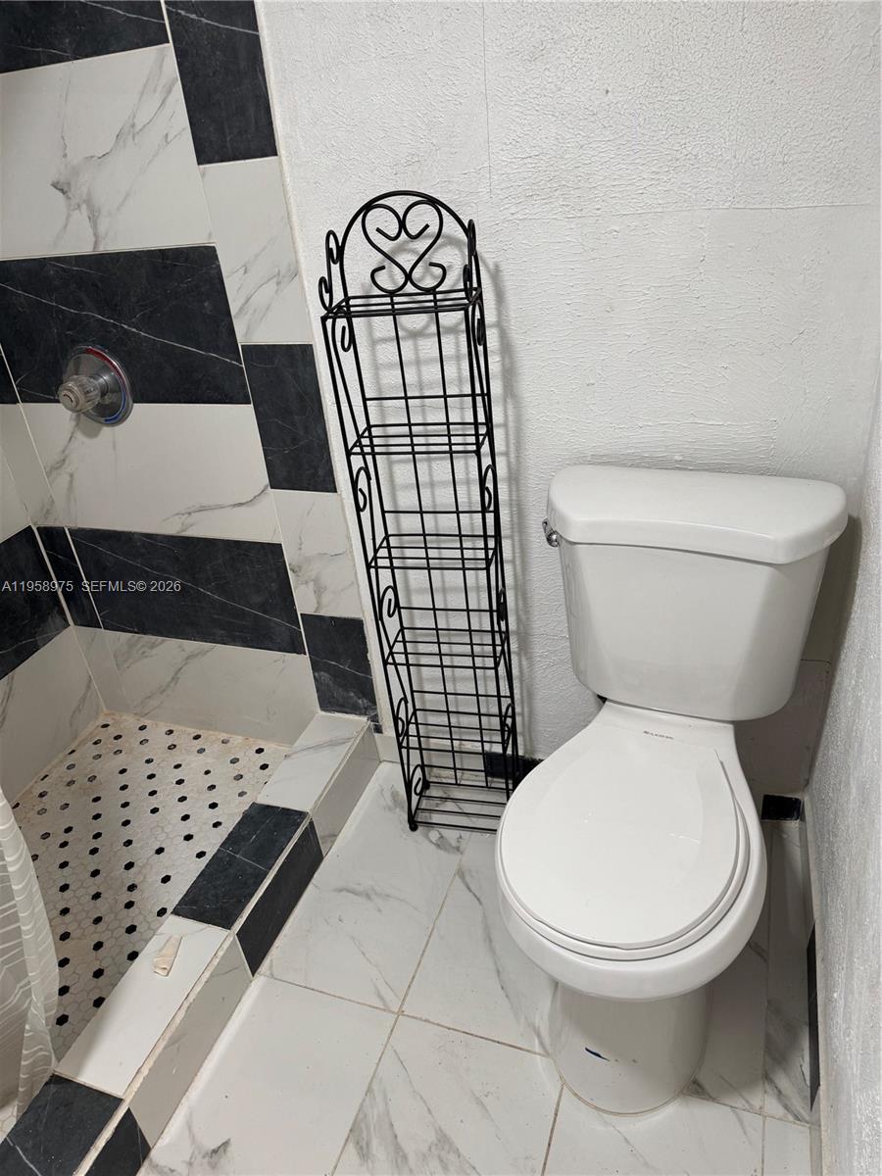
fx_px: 815
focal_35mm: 24
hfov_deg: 56.8
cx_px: 441
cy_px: 588
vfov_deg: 71.6
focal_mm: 6.76
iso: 125
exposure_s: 1/60
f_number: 1.78
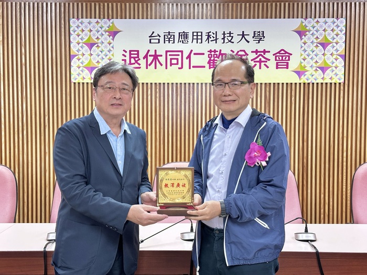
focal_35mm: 48
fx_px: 509
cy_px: 138
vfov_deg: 30.3
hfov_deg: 39.7
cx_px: 184
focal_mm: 6.86
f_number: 1.78
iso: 200
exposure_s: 1/60
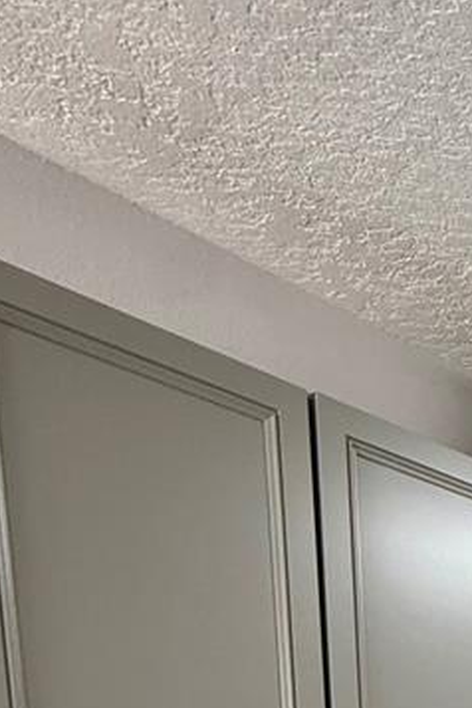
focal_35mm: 49
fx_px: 964
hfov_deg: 21.7
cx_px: 754
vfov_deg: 28.6
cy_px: 1023
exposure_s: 1/120
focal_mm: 2.22
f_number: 2.2
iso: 200
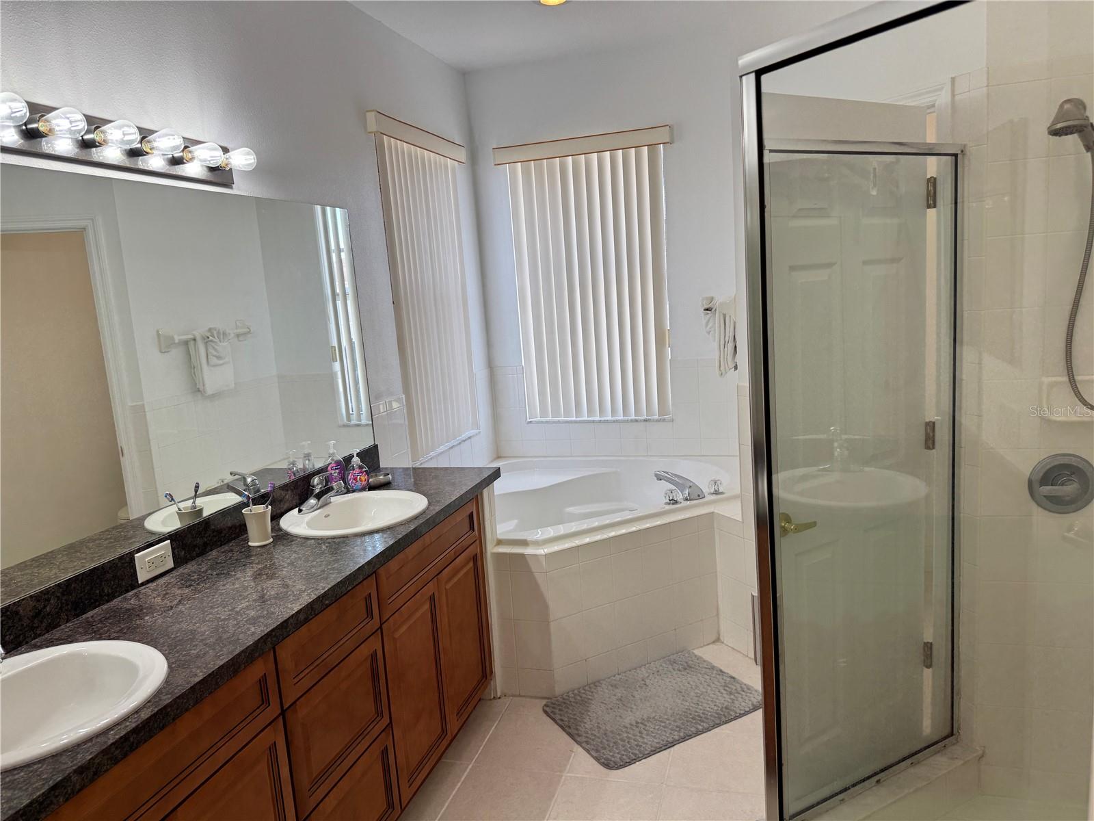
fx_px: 758
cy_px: 410
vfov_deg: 56.8
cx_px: 547
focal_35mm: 24
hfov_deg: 71.6
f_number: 1.78
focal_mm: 6.76
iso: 50
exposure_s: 1/127
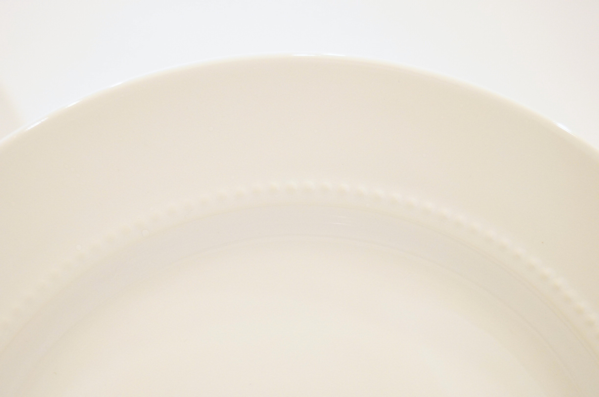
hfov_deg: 37.9
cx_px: 300
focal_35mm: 52
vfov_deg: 25.7
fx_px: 872
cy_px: 198
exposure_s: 1/60
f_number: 5
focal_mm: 35
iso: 3200
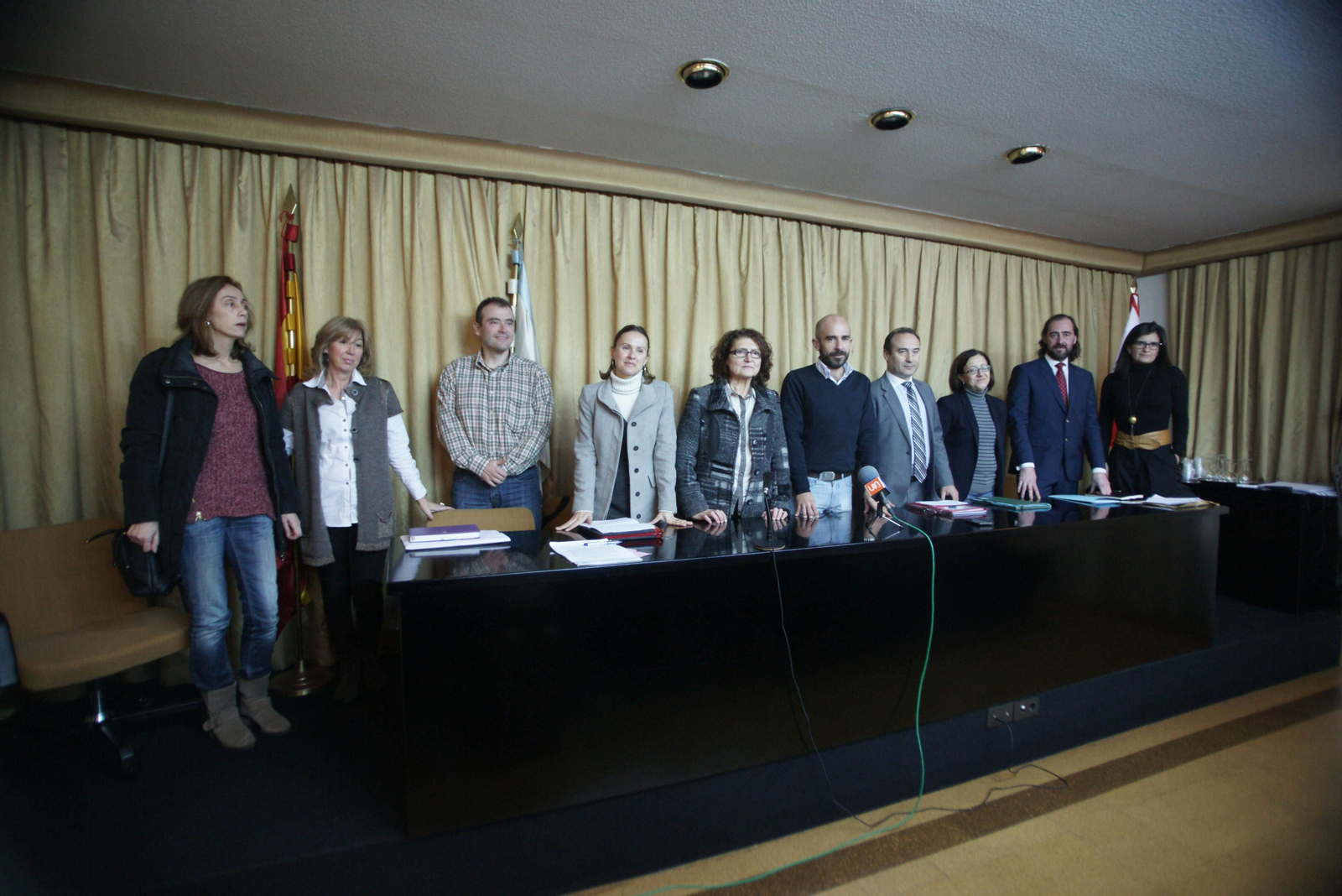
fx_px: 634
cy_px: 448
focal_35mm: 17
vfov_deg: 70.5
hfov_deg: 93.3
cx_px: 671
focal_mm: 17
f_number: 3.2
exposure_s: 1/40
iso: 1600
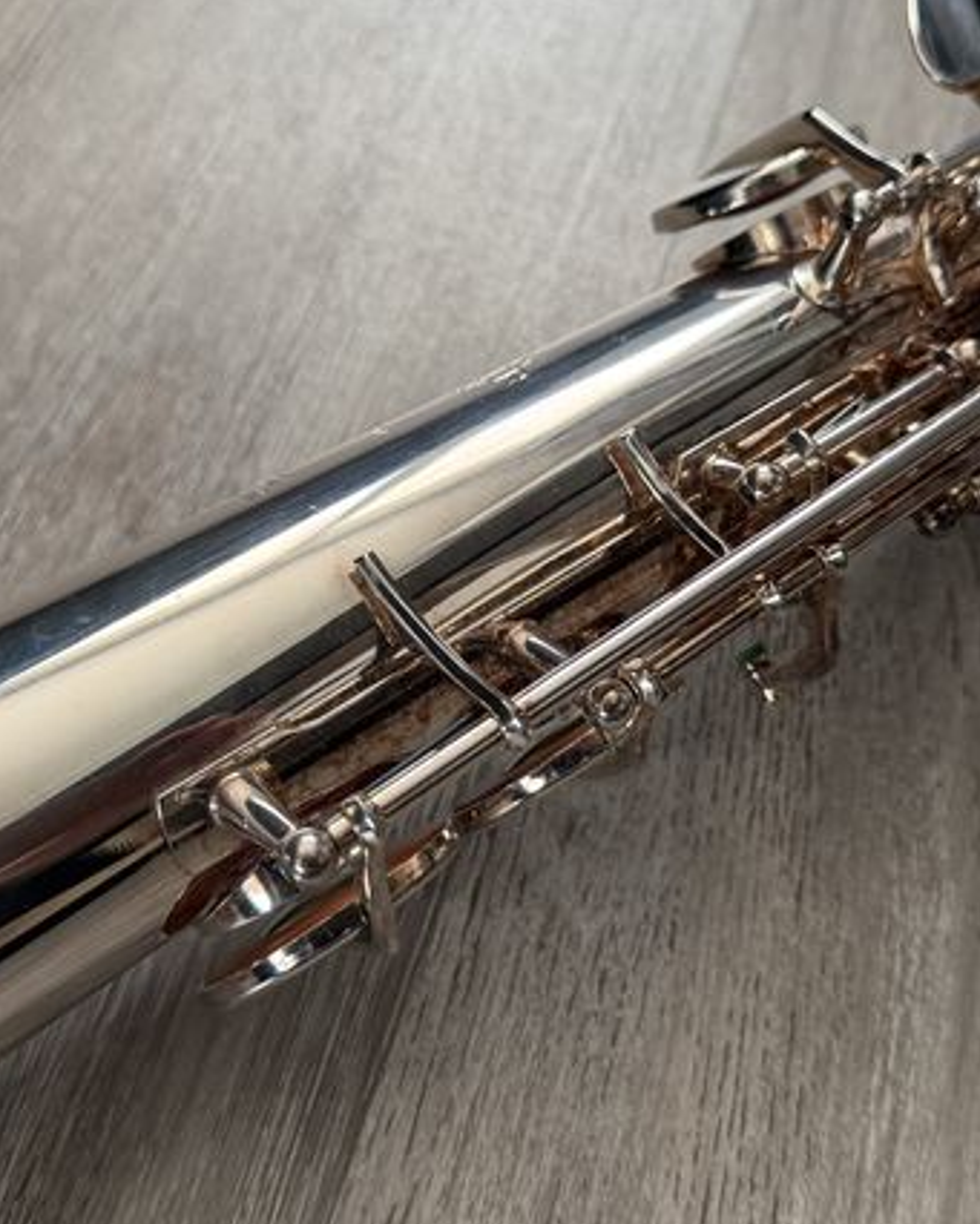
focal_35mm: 44
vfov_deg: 42.0
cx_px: 572
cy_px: 569
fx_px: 1595
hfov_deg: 34.1
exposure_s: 1/226
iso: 160
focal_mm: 6.76
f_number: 1.78
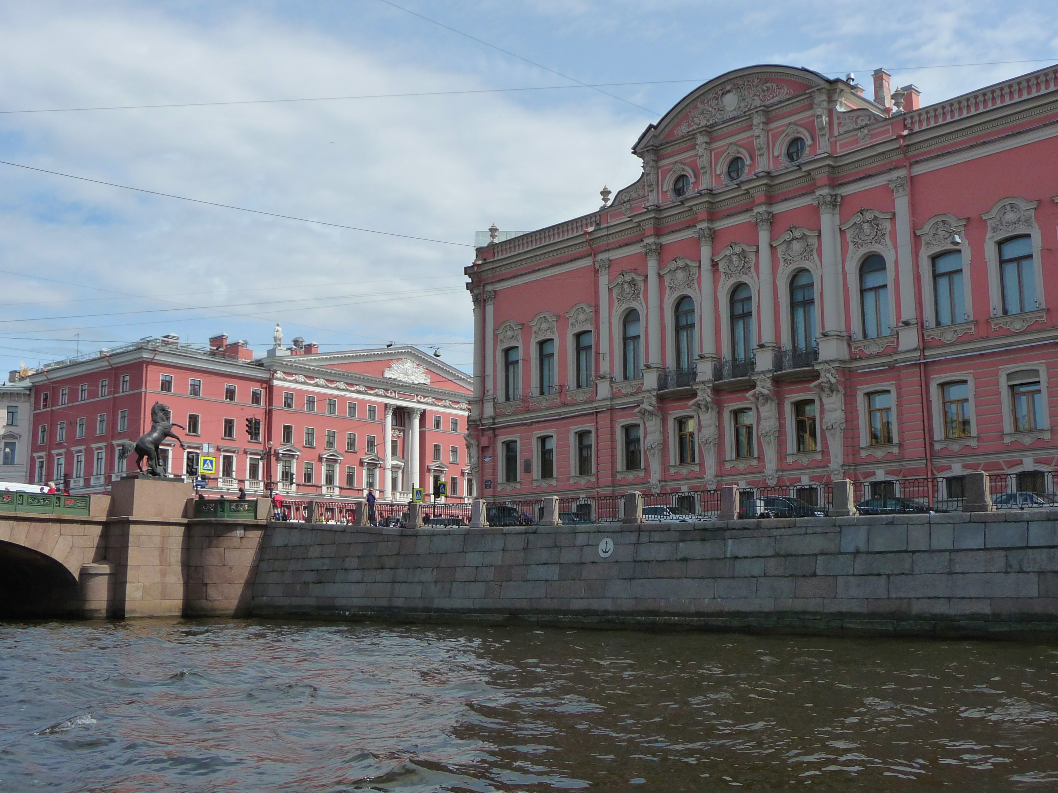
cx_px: 529
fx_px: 1161
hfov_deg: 49.0
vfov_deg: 37.7
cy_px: 396
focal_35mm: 38
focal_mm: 6.3
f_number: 3.8
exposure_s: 1/1300
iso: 160
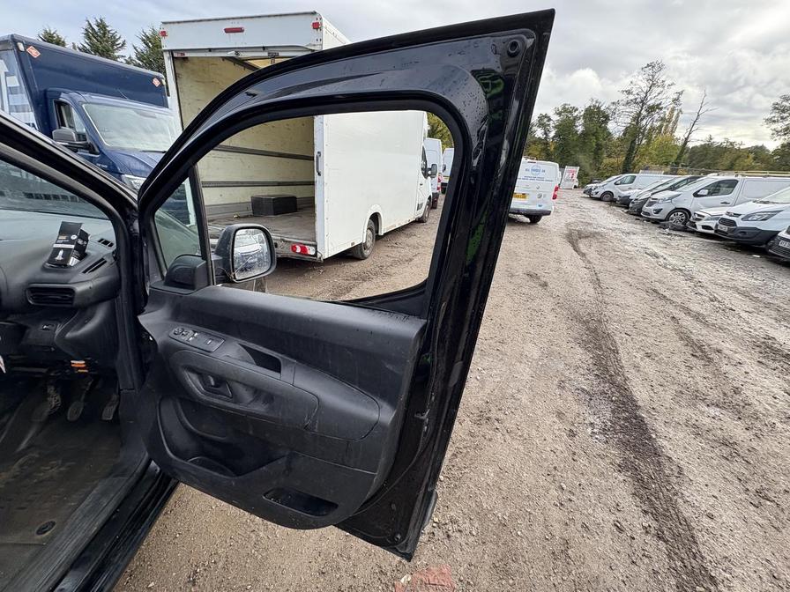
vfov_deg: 85.7
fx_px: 320
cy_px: 296
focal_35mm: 14
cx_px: 395
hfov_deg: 102.1
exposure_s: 1/191
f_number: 2.2
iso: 40
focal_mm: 2.22
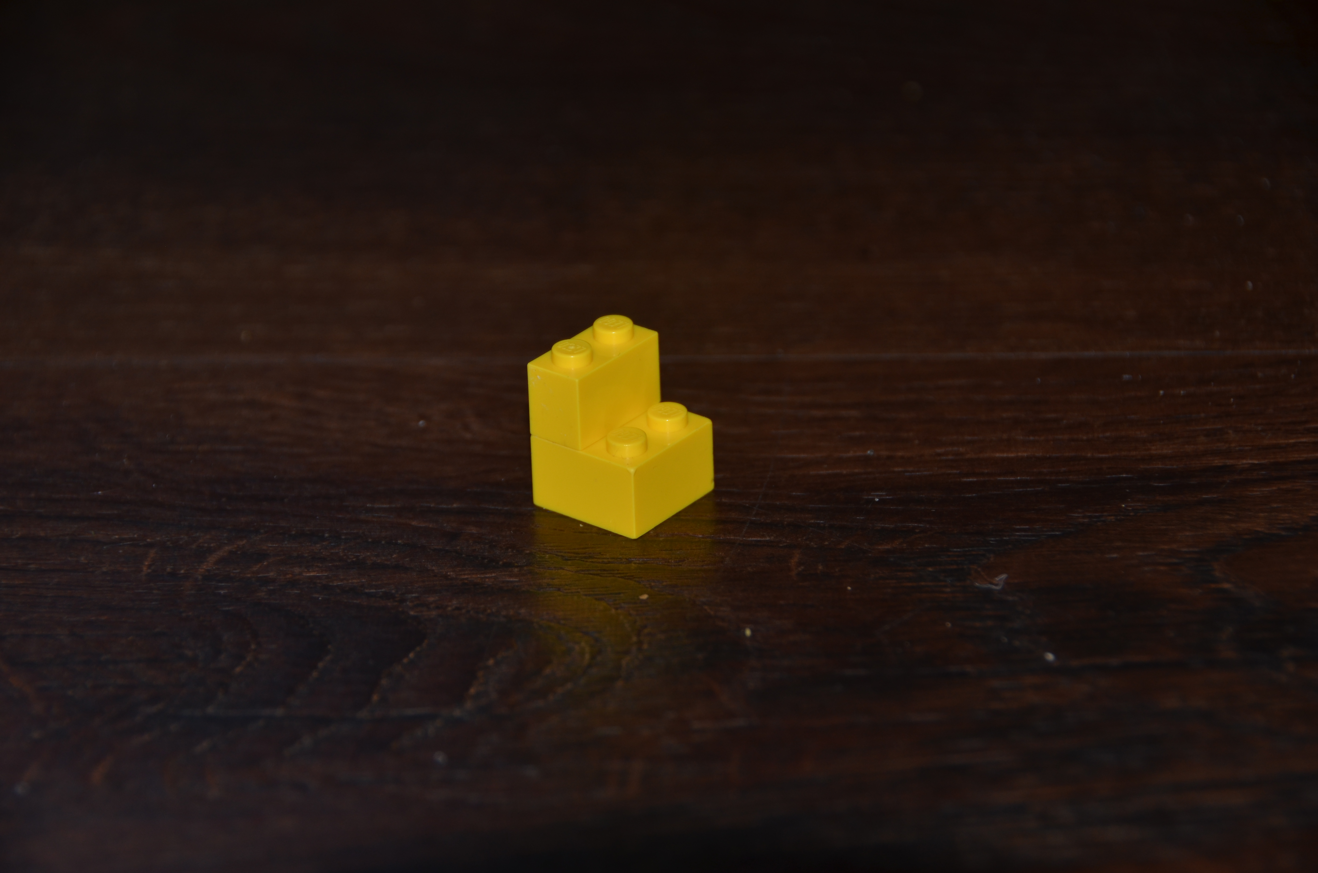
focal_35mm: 123
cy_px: 436
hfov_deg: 16.7
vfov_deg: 11.1
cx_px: 659
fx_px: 4494
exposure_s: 1/30
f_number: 5.6
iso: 200
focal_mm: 82
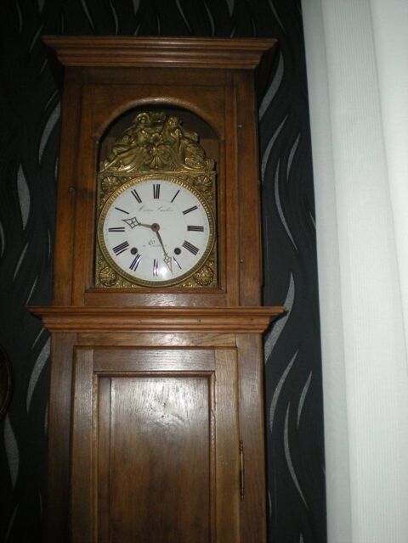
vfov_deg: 49.0
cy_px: 272
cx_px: 204
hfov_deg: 37.7
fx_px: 597
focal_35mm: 38
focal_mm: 6.3
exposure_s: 1/60
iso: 200
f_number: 3.1
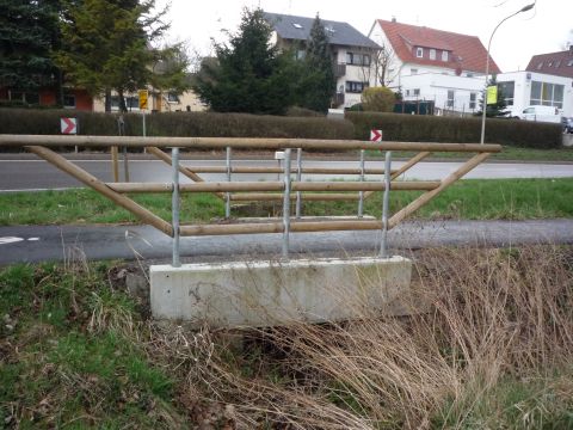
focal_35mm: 32
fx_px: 530
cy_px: 215
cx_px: 286
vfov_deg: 44.2
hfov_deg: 56.8
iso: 200
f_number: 3.5
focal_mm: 5.2
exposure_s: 1/200
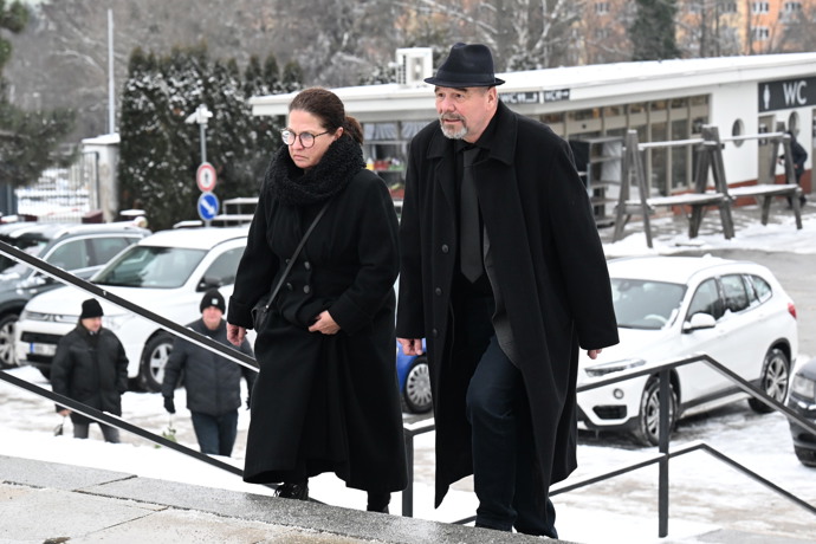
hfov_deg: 19.5
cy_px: 272
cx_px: 408
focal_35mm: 105
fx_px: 2380
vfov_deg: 13.0
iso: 2000
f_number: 5
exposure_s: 1/400
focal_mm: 70
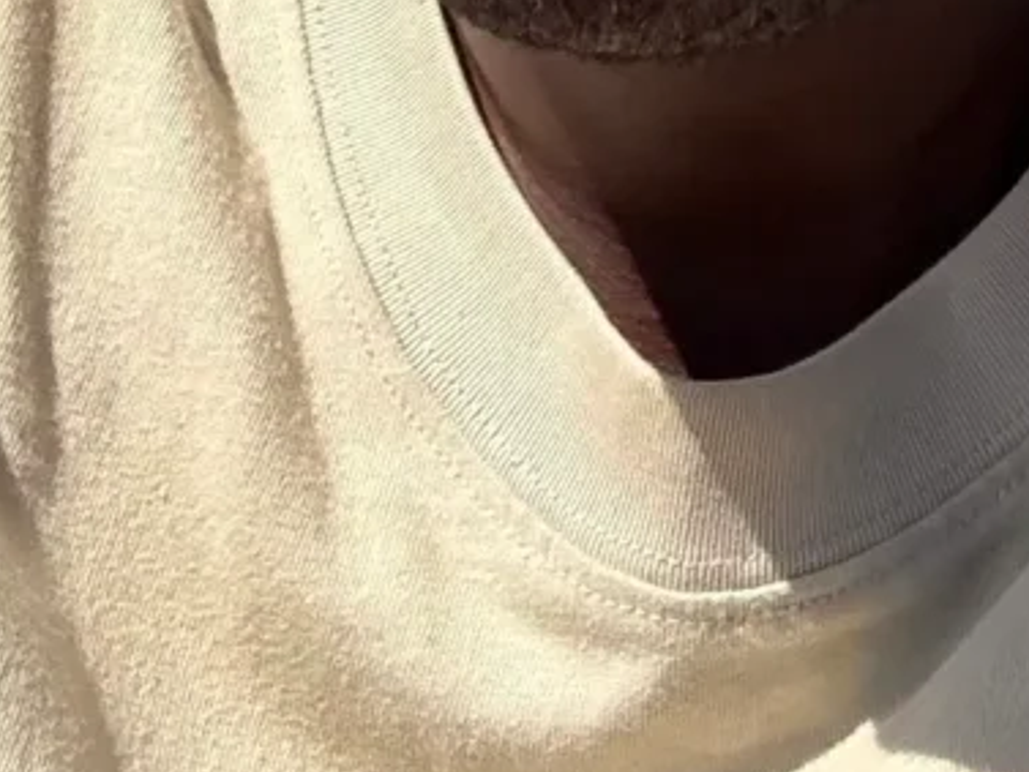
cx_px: 1242
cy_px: -944
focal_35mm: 117
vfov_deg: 11.1
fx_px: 3479
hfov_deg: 16.1
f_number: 1.9
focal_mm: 2.69
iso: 32
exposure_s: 1/915
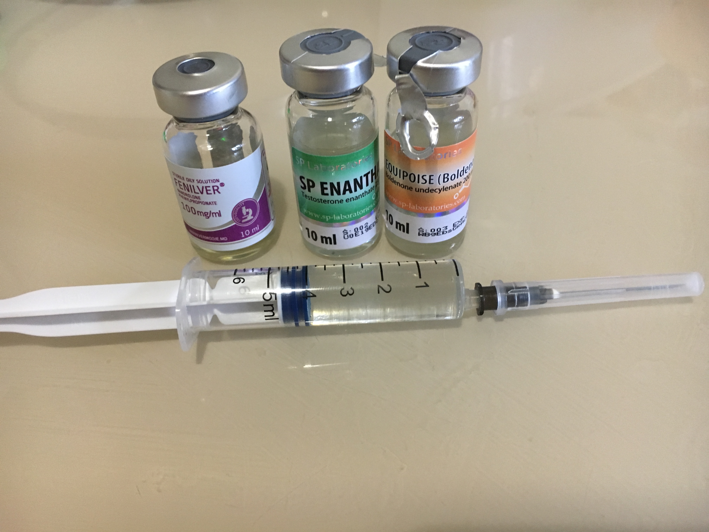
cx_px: 354
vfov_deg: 48.2
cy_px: 266
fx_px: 594
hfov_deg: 61.7
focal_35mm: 29
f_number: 2.2
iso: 200
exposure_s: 1/25
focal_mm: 4.15
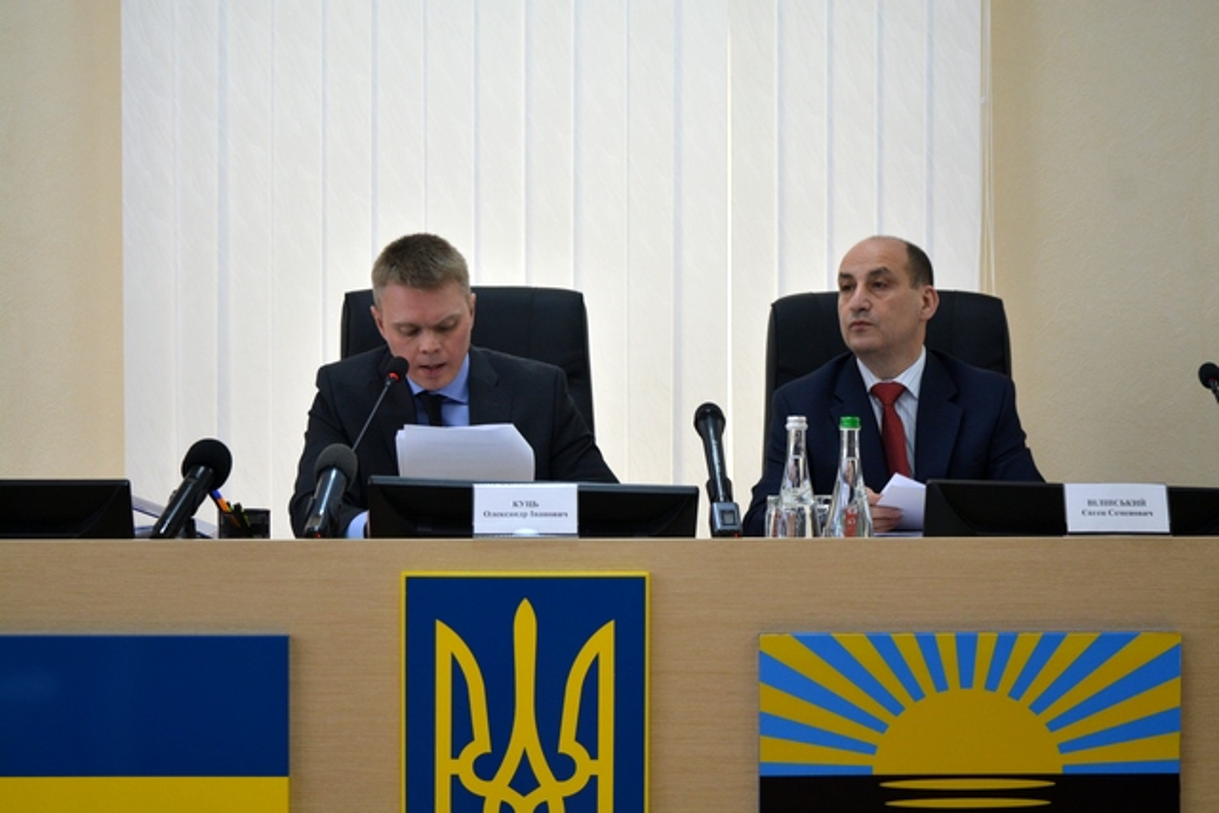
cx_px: 610
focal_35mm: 72
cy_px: 406
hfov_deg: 28.1
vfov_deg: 18.9
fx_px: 2438
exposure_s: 1/60
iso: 450
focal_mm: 48
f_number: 5.3
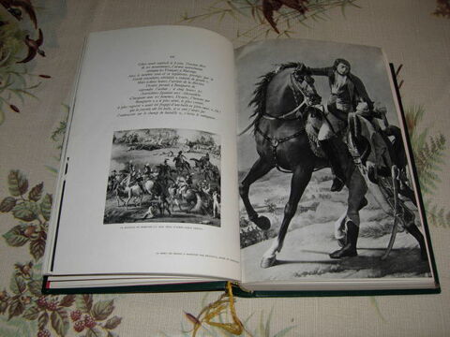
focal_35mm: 36
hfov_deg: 51.4
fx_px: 468
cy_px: 168
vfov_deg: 39.7
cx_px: 225
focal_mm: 7.5
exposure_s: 1/45.2
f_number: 3.8
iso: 50
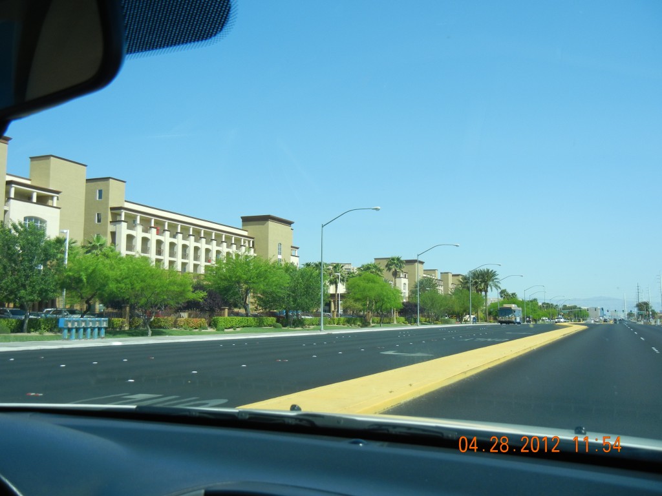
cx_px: 331
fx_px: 650
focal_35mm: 34
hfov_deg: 54.0
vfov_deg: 41.8
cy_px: 248
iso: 160
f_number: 3.6
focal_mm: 6.2
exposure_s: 1/897
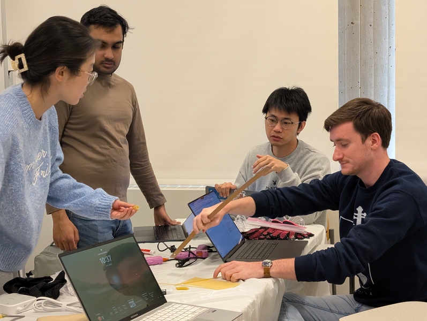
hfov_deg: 38.9
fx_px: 605
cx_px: 214
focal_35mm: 49
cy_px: 160
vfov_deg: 29.7
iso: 765
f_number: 1.68
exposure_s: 1/320
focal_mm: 6.9
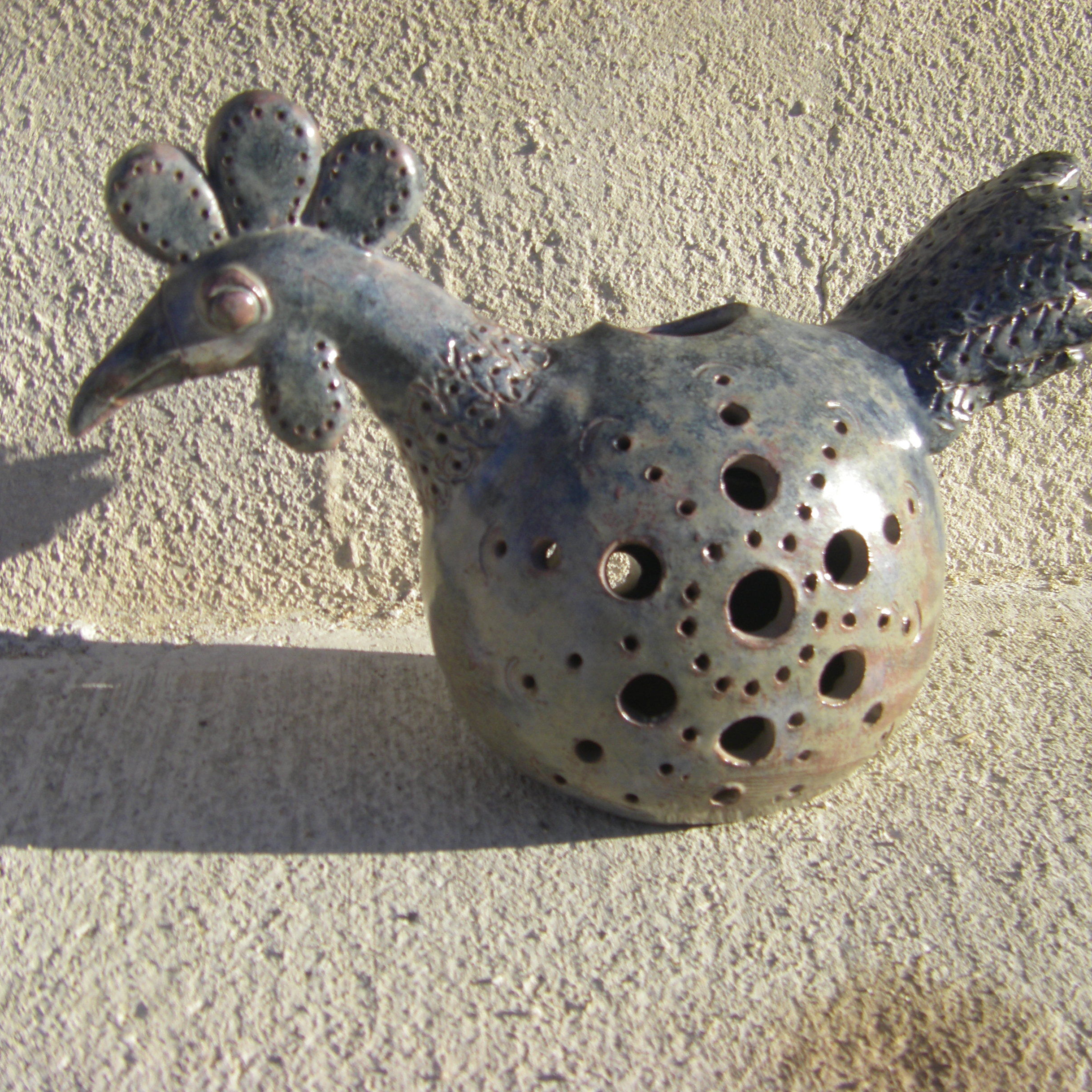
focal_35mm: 45
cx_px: 628
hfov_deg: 37.5
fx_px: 1606
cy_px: 546
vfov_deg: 37.6
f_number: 7
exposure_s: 1/100
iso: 64
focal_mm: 6.3
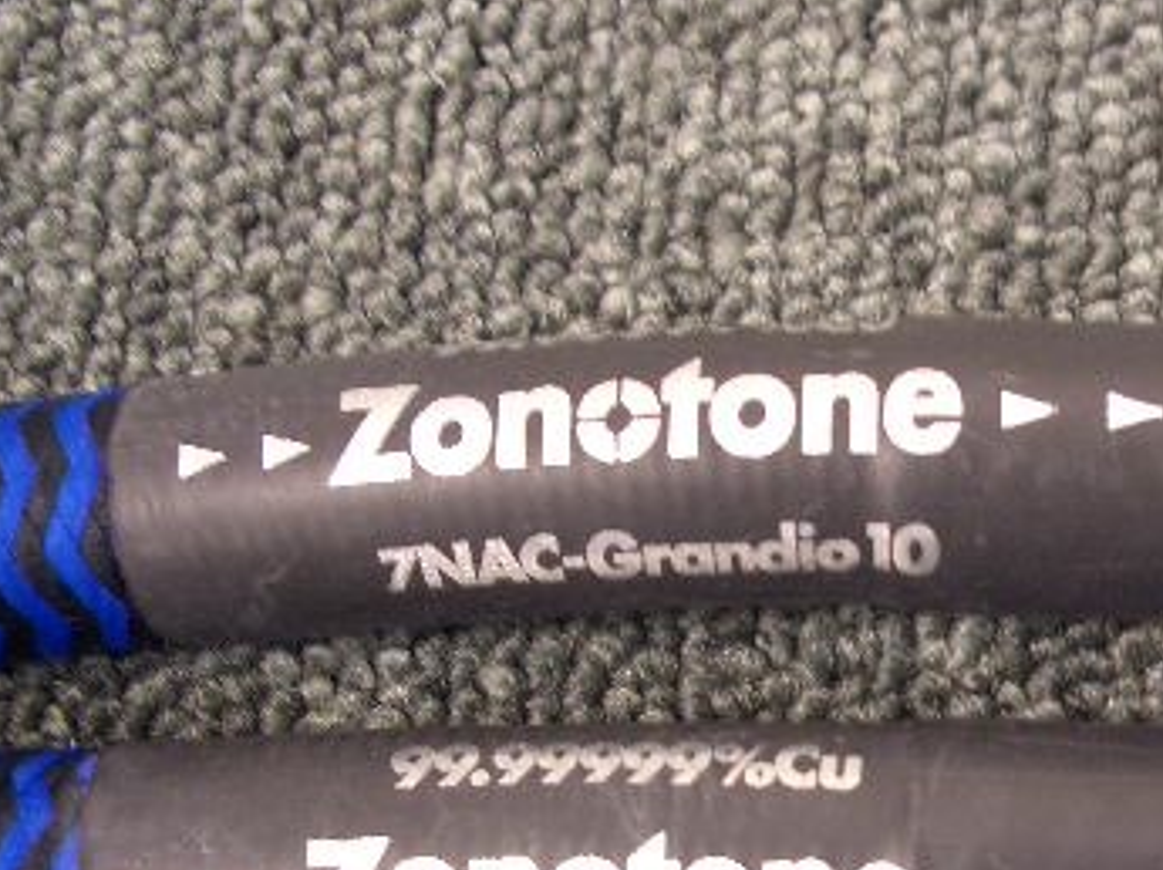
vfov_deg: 22.3
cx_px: 961
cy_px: 691
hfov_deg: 29.1
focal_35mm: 65
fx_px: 2182
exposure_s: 1/8
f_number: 2.6
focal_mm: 5.8
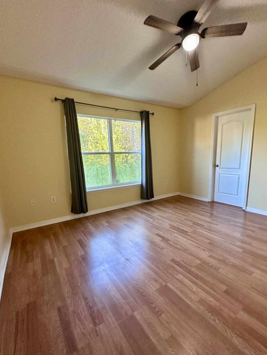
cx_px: 145
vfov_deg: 94.4
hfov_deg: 78.0
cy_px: 190
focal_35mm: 16
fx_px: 165
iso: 320
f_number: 2.2
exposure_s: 1/120
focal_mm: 2.22
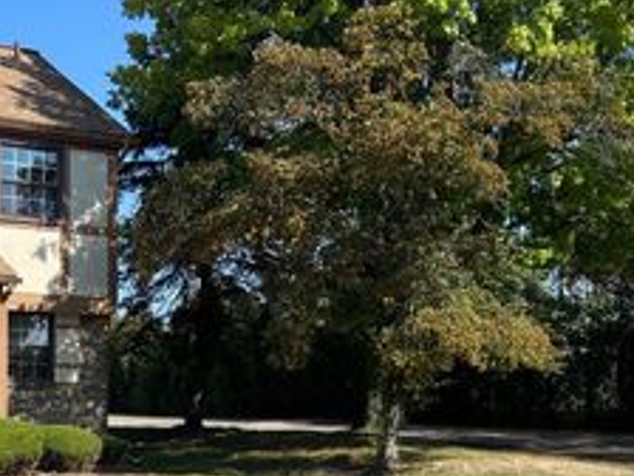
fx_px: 1062
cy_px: 421
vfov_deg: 24.6
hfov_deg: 32.9
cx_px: 198
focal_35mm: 58
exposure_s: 1/3571
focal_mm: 5.7
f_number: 1.5
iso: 50
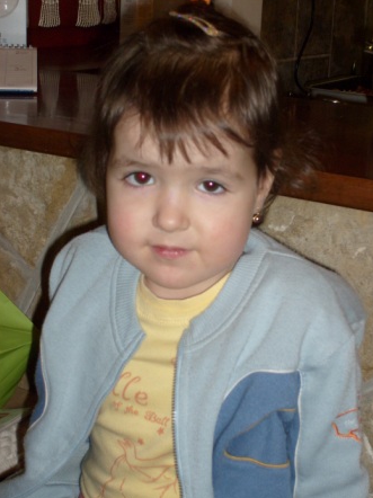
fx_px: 1050
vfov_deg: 26.7
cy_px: 251
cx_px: 187
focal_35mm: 73
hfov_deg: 20.1
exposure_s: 1/60
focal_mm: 12
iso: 100
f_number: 3.9
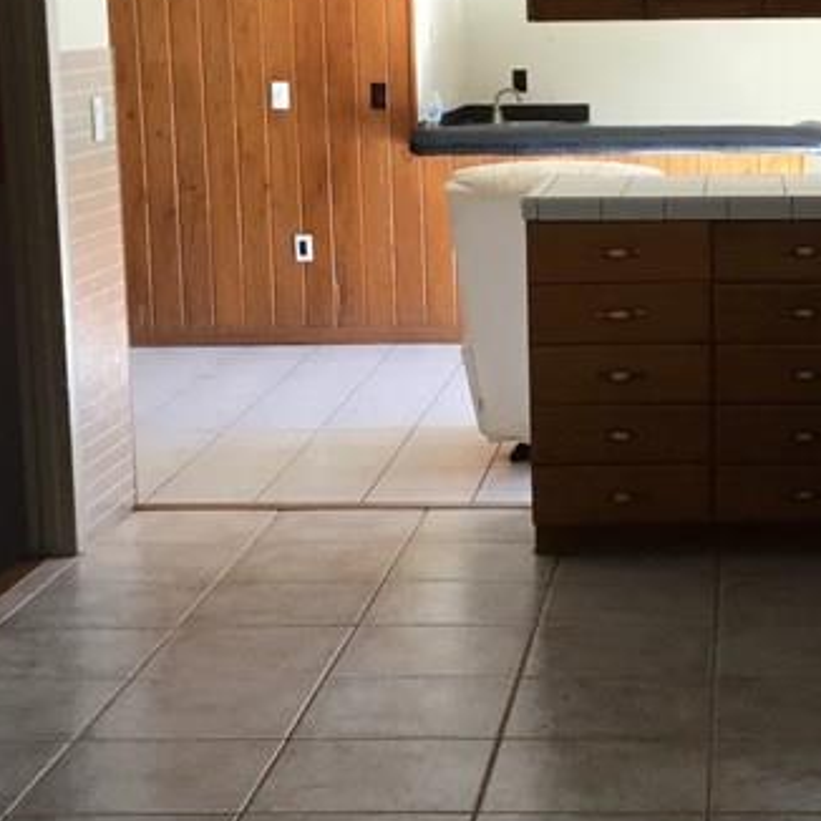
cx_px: 700
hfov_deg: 19.9
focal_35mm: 86
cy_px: 365
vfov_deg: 20.2
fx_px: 2308
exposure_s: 1/30
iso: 40
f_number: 2.4
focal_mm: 3.3
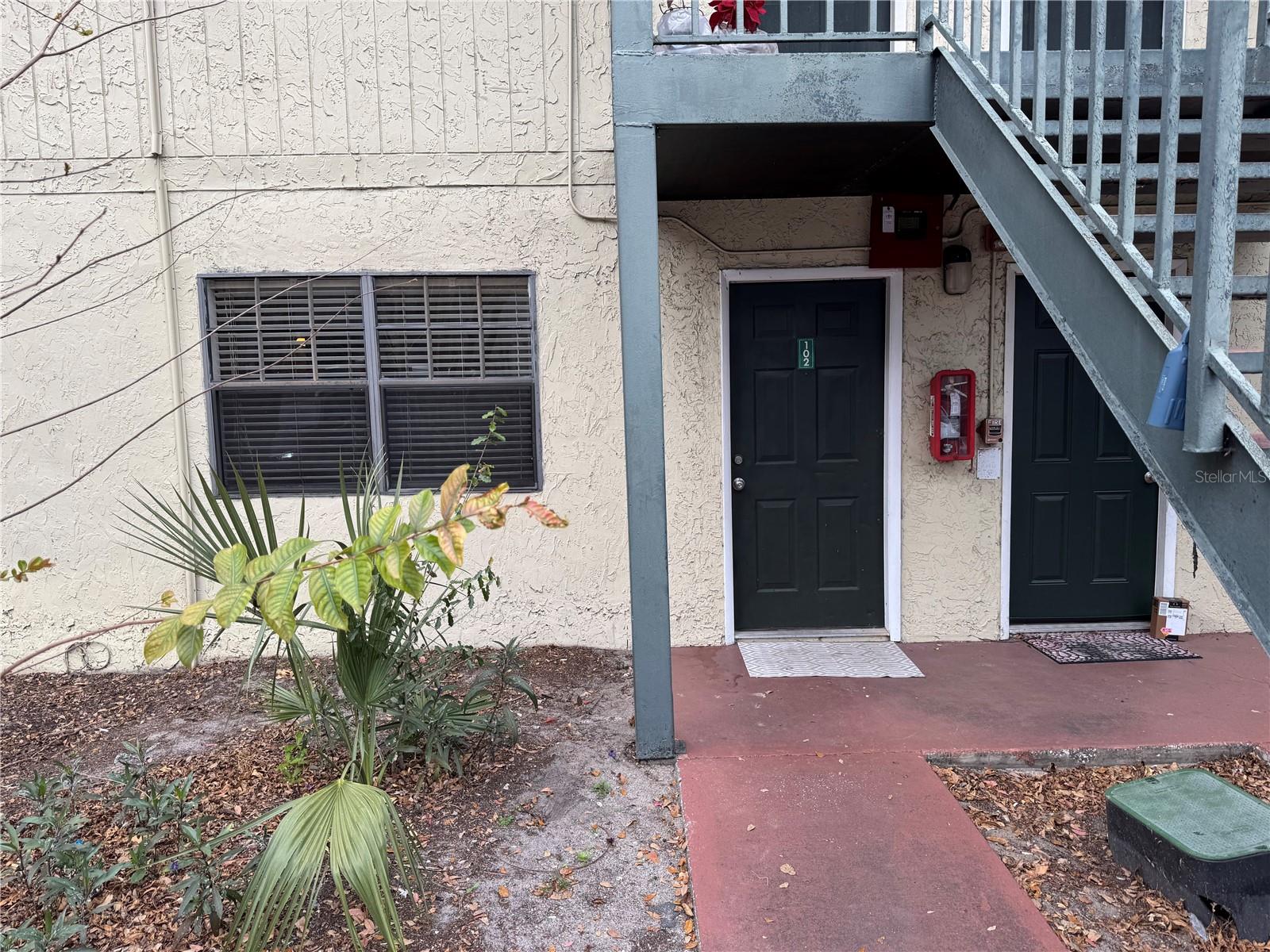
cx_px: 635
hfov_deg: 71.6
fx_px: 881
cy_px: 476
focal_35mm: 24
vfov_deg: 56.8
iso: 80
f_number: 1.78
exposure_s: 1/535
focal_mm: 6.76
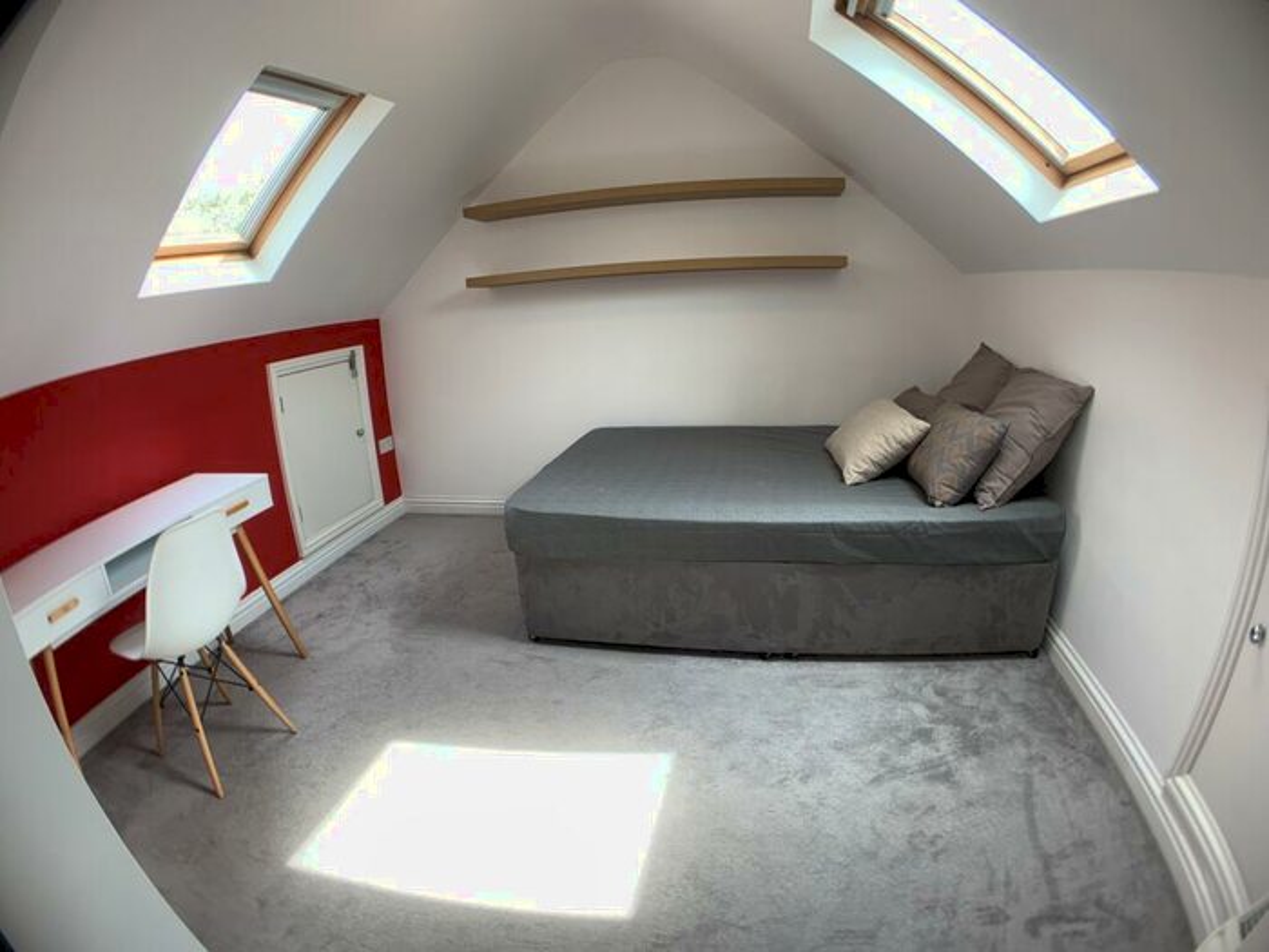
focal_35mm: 26
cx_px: 634
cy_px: 476
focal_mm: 4.25
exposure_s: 1/100
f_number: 1.8
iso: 32
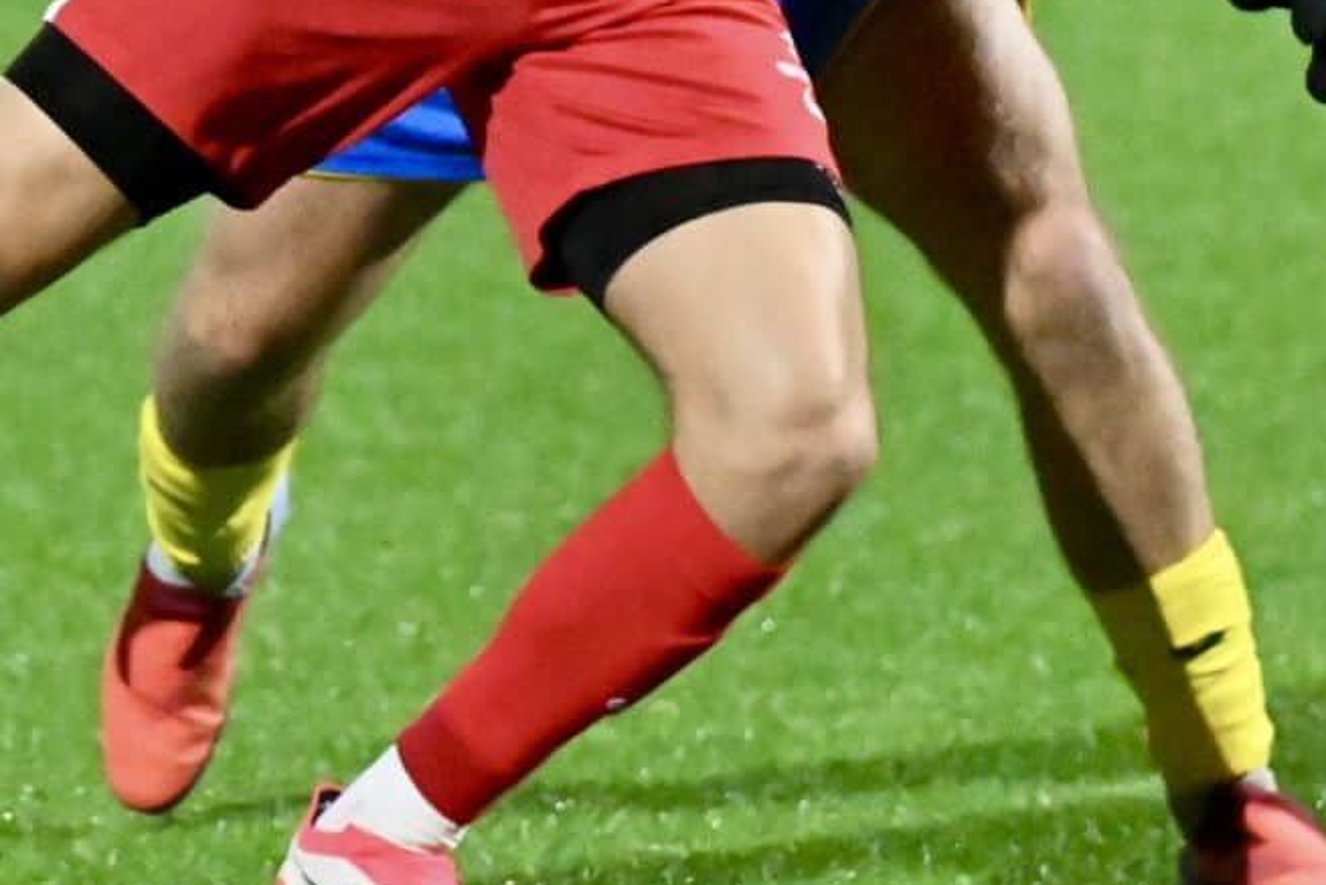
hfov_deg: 5.5
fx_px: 13815
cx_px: 907
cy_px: -198
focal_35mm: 375
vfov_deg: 3.7
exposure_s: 1/1250
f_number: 3.2
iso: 10000
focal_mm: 120
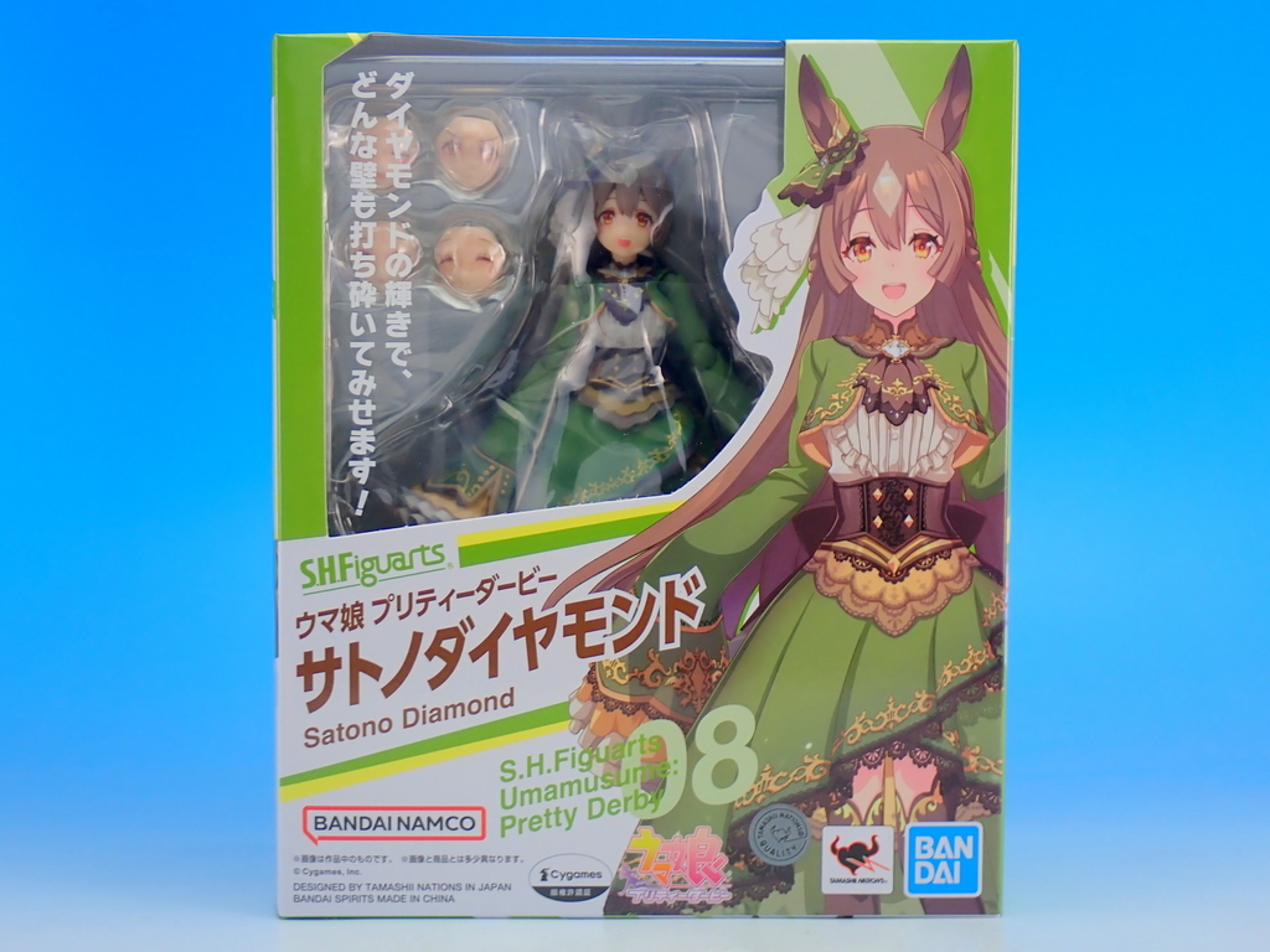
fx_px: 2128
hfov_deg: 33.2
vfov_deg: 25.2
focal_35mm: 58
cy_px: 476
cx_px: 635
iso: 100
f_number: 3.5
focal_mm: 10.35
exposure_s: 1/15
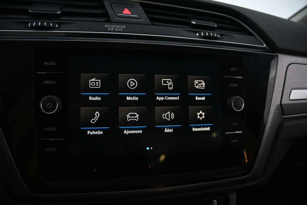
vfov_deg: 18.2
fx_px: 640
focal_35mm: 75
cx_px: 154
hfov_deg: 27.0
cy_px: 102
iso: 3600
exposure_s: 1/80
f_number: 6.3
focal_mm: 50
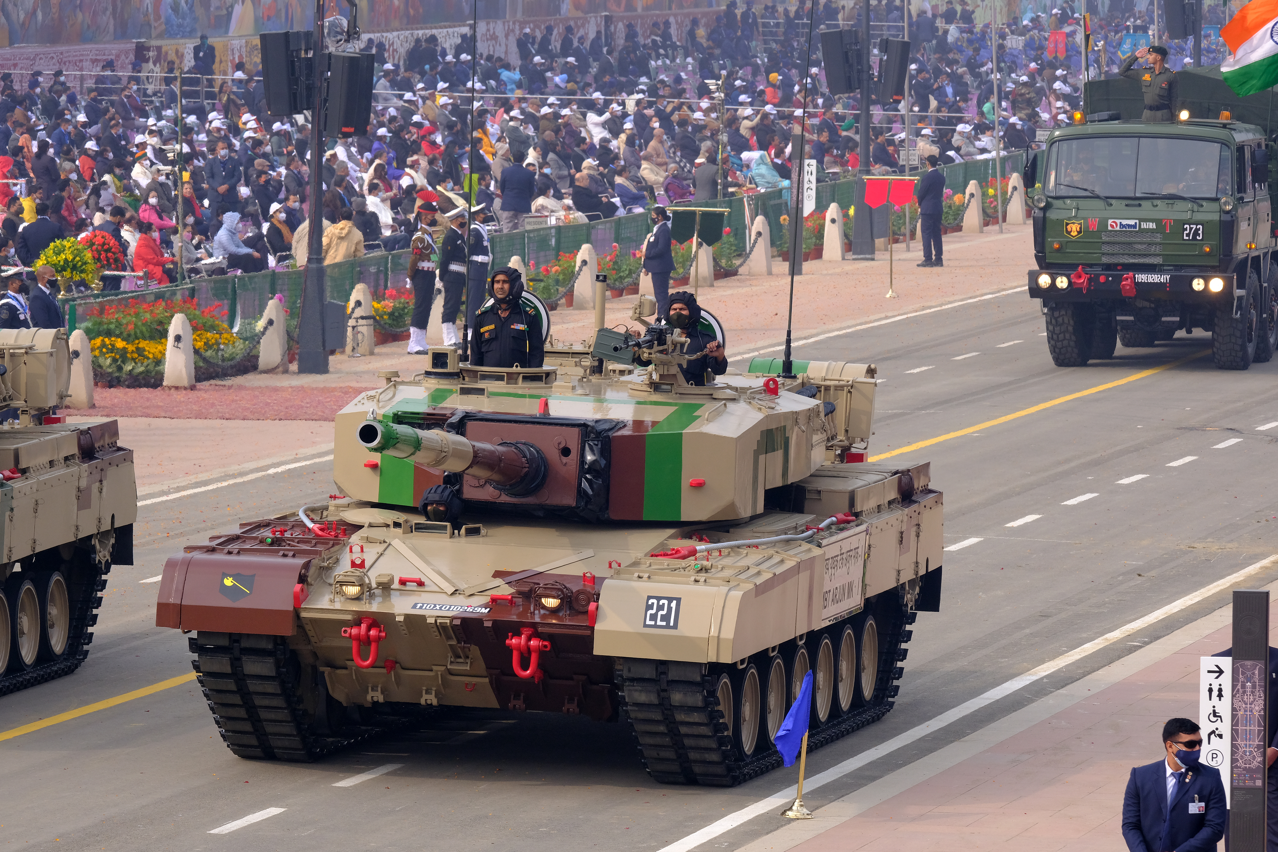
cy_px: 426
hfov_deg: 9.0
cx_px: 639
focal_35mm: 230
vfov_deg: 6.0
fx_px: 8165
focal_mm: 153.3
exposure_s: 1/640
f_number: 8
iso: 640
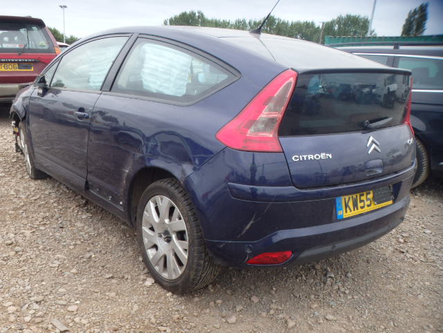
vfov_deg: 41.8
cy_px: 166
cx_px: 222
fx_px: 435
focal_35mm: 34
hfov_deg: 54.0
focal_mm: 6.1
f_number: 4.4
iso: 125
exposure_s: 1/80
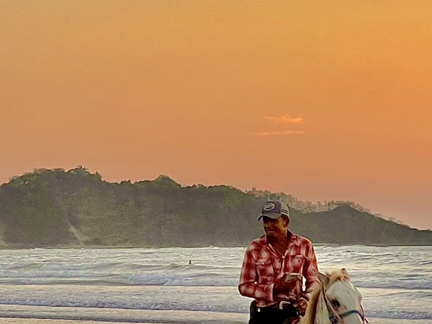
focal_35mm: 212
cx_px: -50
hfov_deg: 9.2
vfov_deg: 7.0
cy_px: 156
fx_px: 2646
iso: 50
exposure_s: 1/99
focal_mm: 9
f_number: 2.8
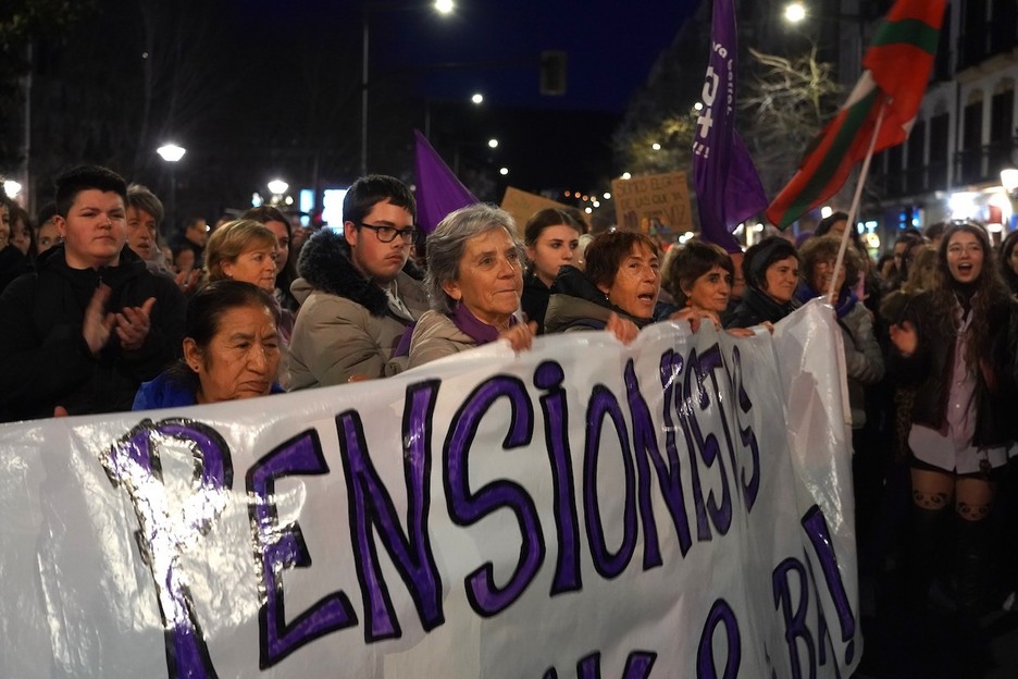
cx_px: 509
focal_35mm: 46
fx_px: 1301
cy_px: 340
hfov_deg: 42.7
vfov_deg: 29.2
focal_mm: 46
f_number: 4
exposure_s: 1/80
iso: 8000
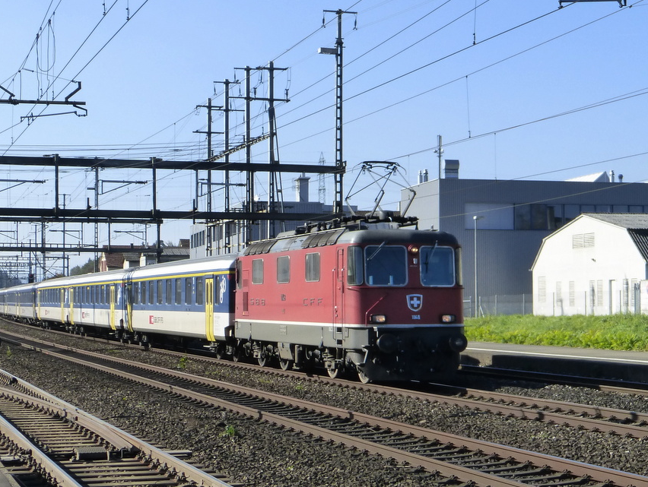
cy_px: 266
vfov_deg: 27.1
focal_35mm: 54
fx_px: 1012
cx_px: 322
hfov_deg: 35.5
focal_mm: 7.9
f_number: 4.1
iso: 160
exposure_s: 1/640
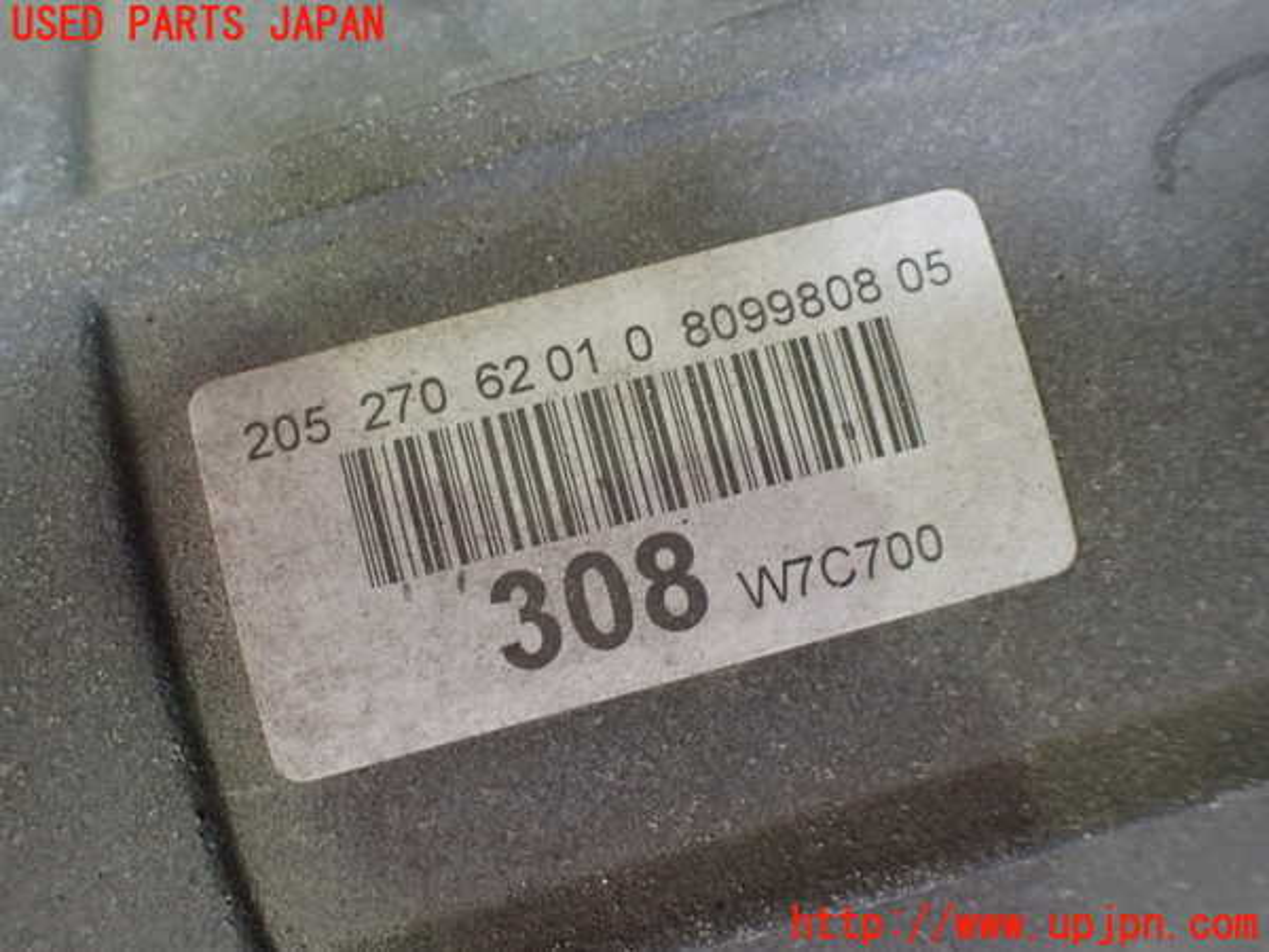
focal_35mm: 30
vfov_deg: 46.8
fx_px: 1100
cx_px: 634
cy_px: 476
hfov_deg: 60.0
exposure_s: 1/60
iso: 800
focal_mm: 5.4
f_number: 2.3
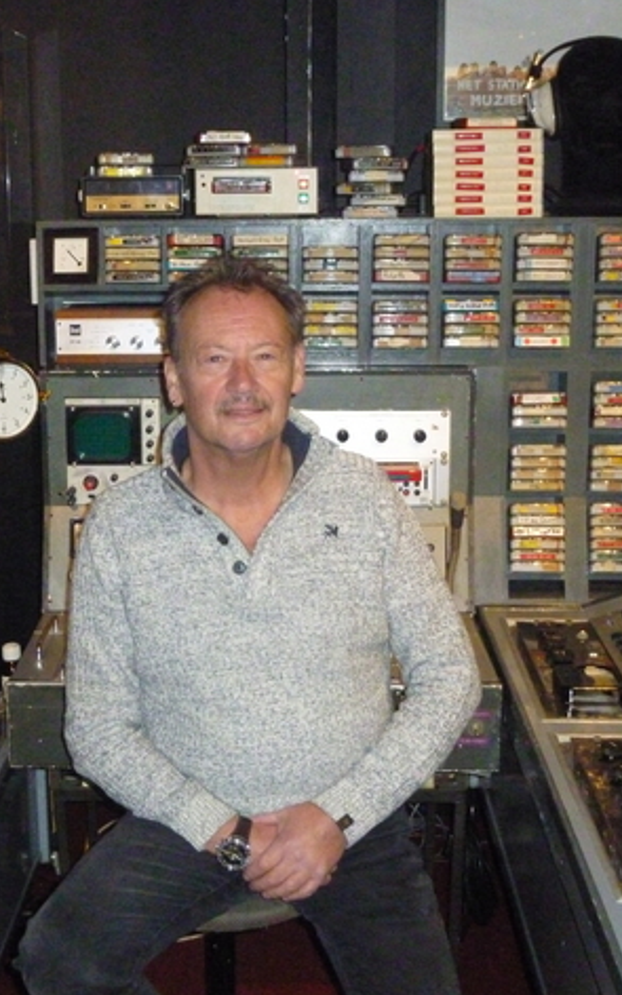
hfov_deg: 23.0
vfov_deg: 36.3
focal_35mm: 56
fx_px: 1519
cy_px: 491
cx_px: 196
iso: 1000
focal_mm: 6.9
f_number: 3.7
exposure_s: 1/60
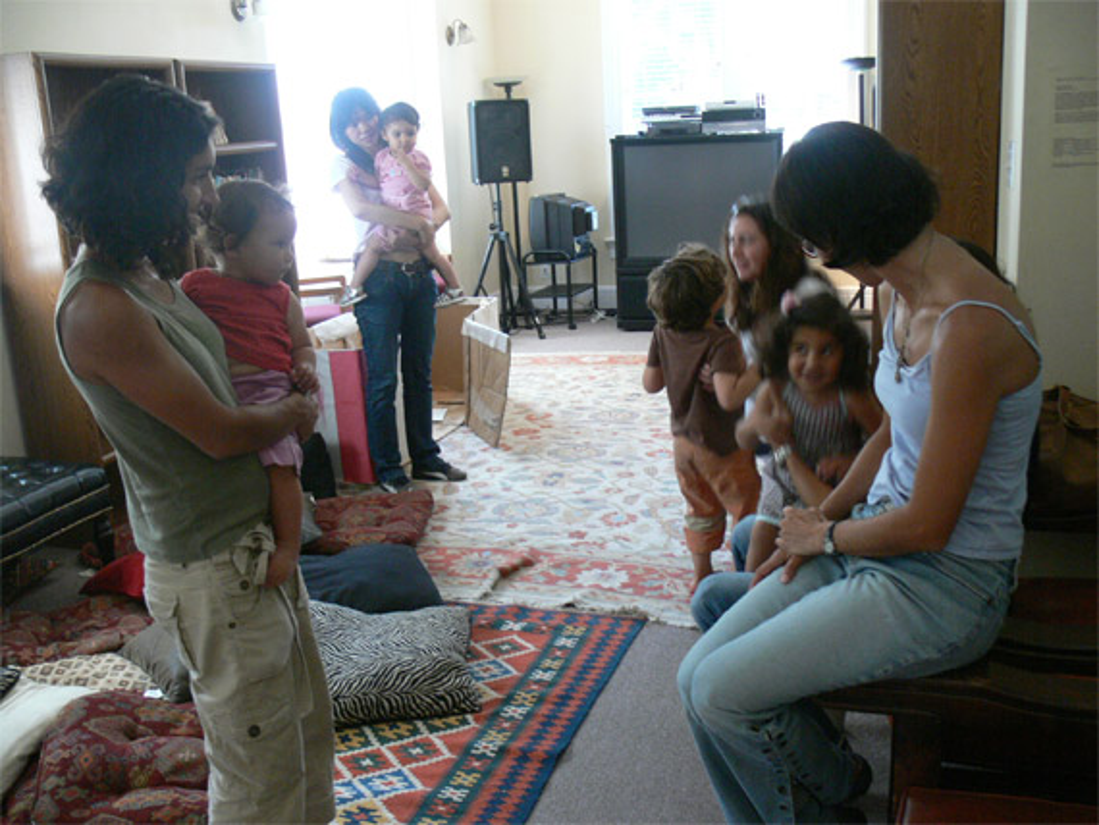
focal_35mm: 35
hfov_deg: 52.6
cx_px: 550
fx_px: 1112
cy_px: 412
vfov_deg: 40.7
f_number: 2.8
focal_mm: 7.4
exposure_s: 1/30
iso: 200
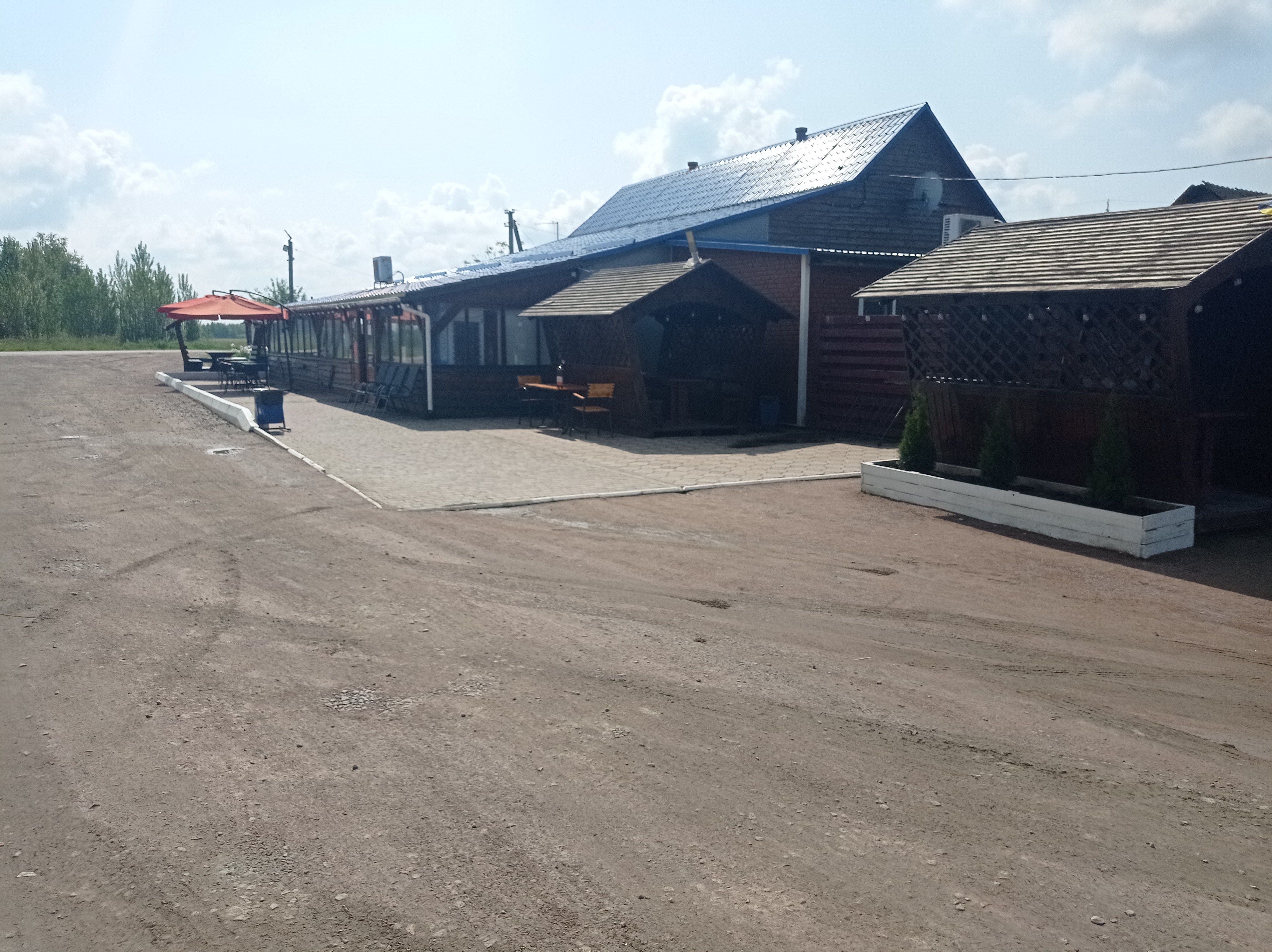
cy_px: 476
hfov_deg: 63.5
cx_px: 636
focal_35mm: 28
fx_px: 1028
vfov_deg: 49.7
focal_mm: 4.74
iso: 101
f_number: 1.79
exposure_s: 1/5618
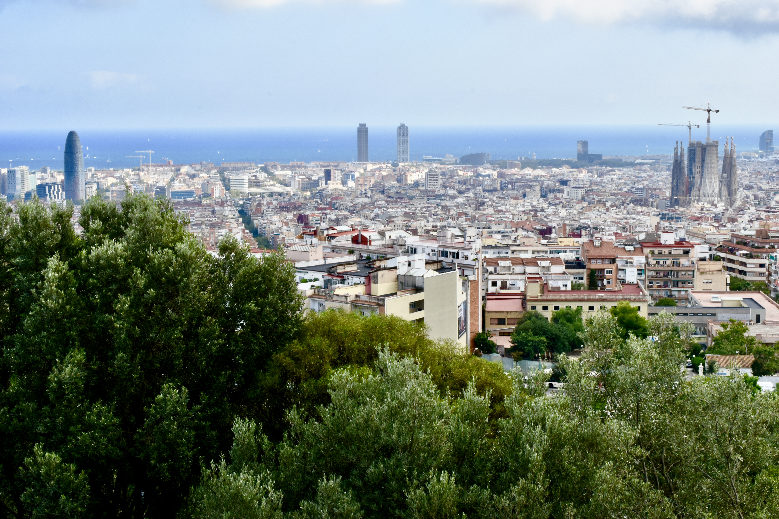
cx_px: 390
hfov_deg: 35.1
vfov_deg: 23.8
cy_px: 260
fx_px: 1233
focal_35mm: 57
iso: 400
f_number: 25
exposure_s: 1/80
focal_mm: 38
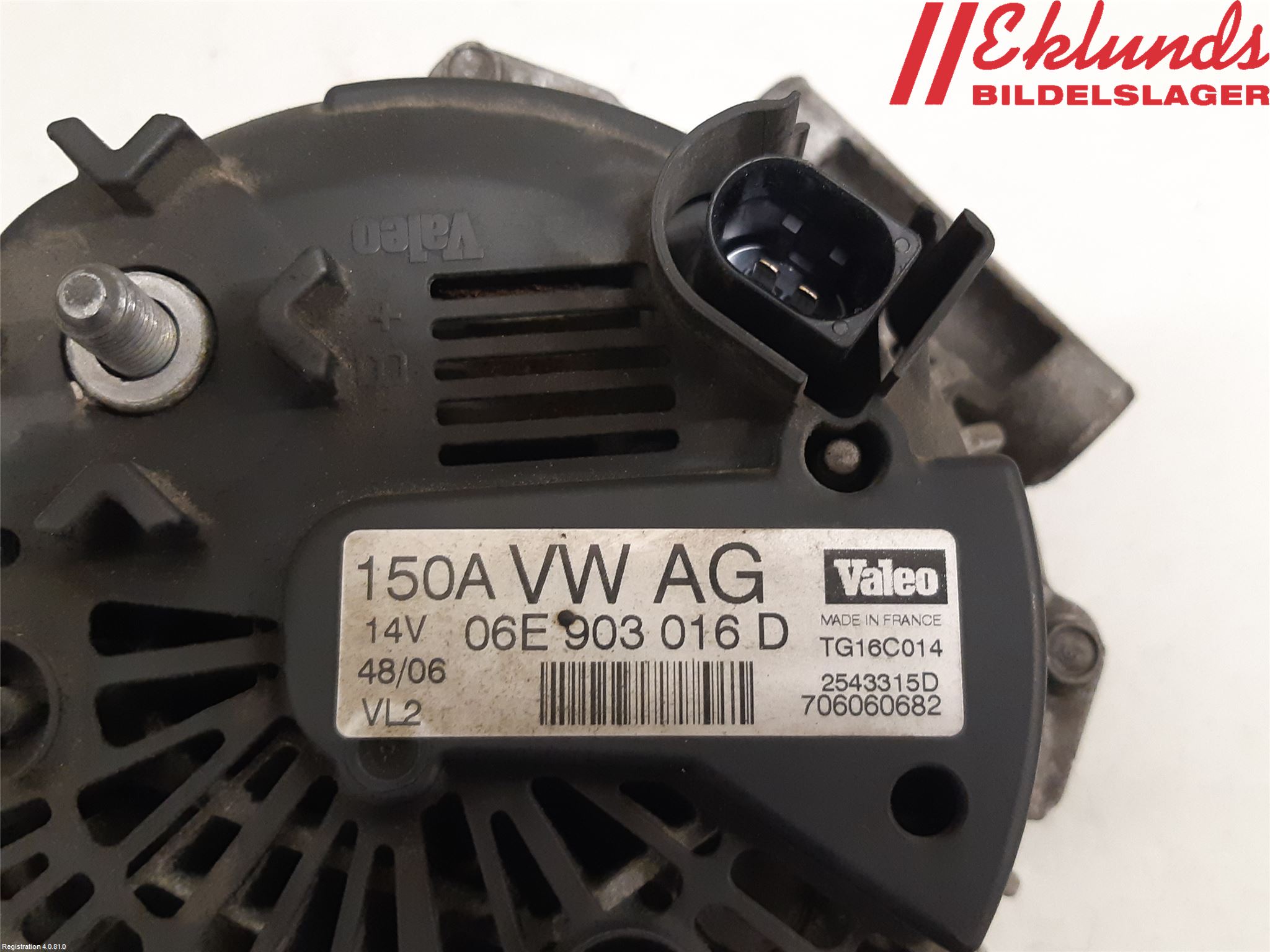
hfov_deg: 67.3
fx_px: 954
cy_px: 476
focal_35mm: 26
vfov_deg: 53.1
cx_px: 635
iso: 250
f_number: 1.7
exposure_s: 1/33
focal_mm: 3.93
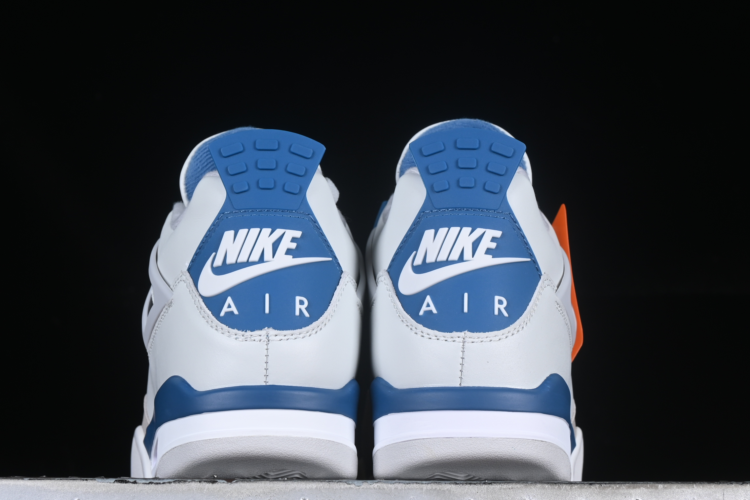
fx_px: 1916
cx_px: 374
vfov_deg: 14.9
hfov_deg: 22.1
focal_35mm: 92
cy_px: 299
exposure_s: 1/80
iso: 160
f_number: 8
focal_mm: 50
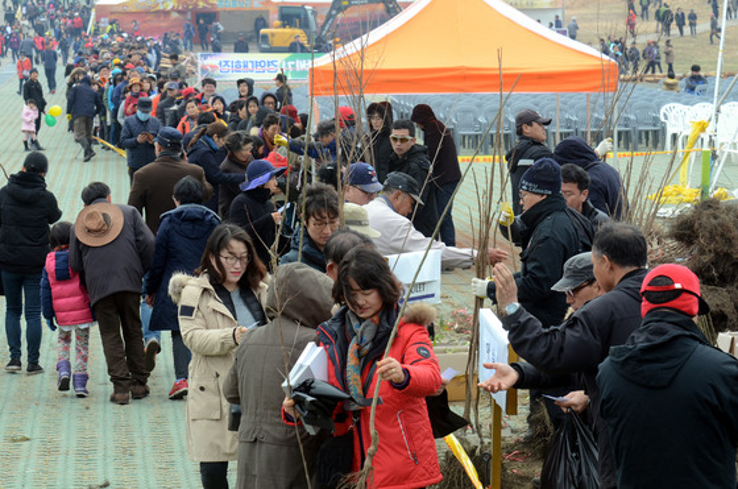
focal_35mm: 120
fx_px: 2455
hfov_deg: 17.1
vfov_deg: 11.4
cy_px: 244
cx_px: 369
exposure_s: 1/250
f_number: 10
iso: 400
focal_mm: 80
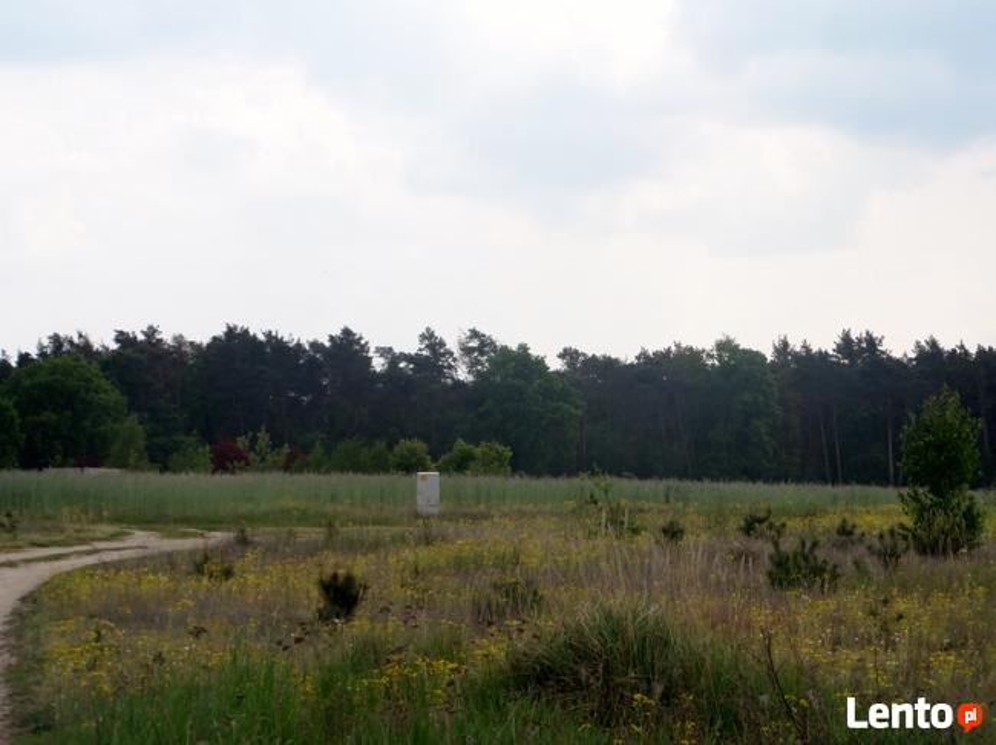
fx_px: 2989
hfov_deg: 18.9
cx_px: 498
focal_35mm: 104
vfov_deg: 14.2
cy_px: 372
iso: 80
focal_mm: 17
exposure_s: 1/500
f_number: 4.4
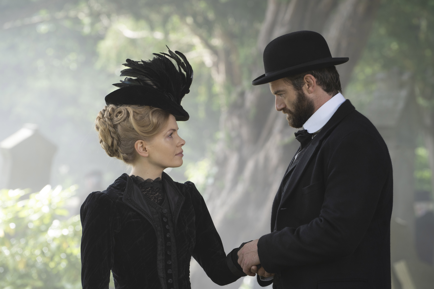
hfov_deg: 10.3
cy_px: 144
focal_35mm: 200
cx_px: 217
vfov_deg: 6.9
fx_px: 2411
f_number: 7.1
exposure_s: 1/100
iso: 400
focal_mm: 200
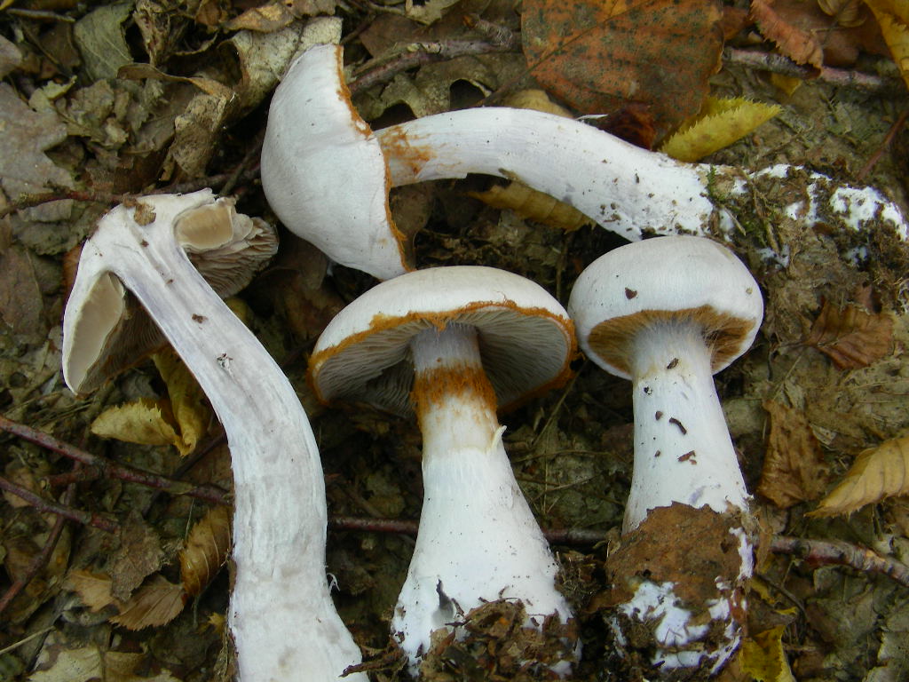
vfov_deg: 37.7
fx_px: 998
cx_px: 454
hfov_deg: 49.0
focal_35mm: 38
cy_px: 341
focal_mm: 6.3
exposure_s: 1/5.5
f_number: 3.5
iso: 50
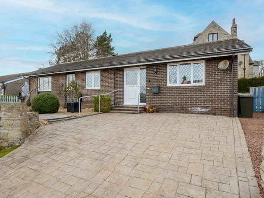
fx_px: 153
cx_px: 128
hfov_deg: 81.7
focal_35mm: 20
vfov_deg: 66.0
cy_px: 99
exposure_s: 1/125
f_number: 10
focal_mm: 12
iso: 160
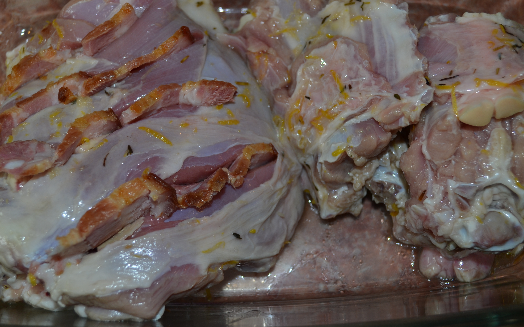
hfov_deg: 41.1
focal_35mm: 49
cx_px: 258
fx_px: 700
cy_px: 138
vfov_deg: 26.3
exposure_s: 1/60
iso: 200
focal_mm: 28
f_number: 4.5
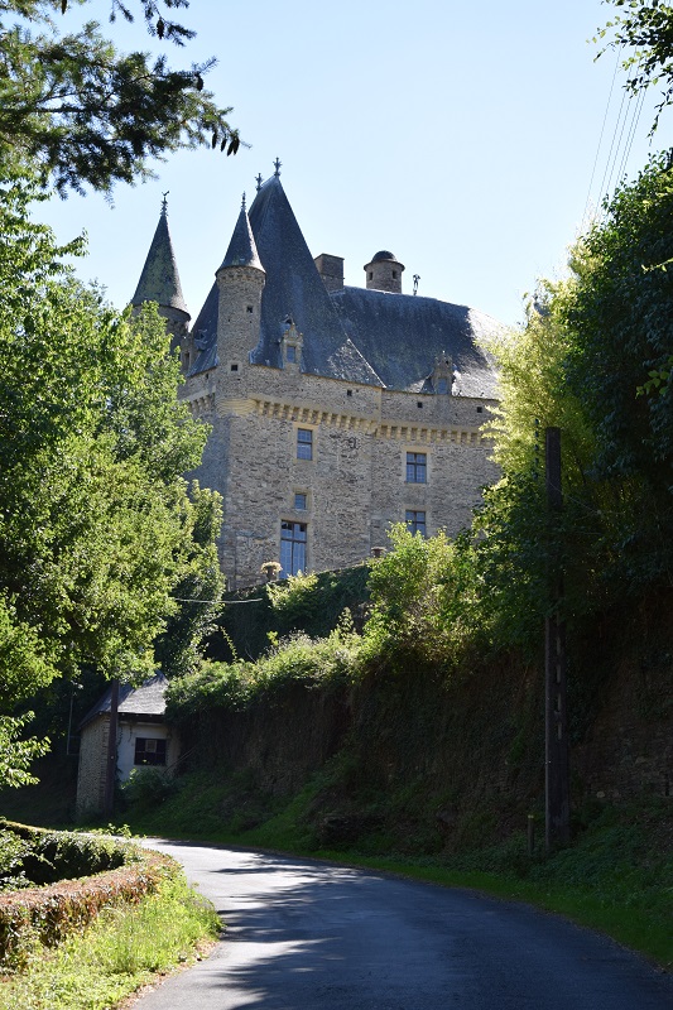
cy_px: 505
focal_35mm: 63
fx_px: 1767
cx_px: 336
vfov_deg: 31.9
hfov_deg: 21.6
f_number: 8
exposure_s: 1/250
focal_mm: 42
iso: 250
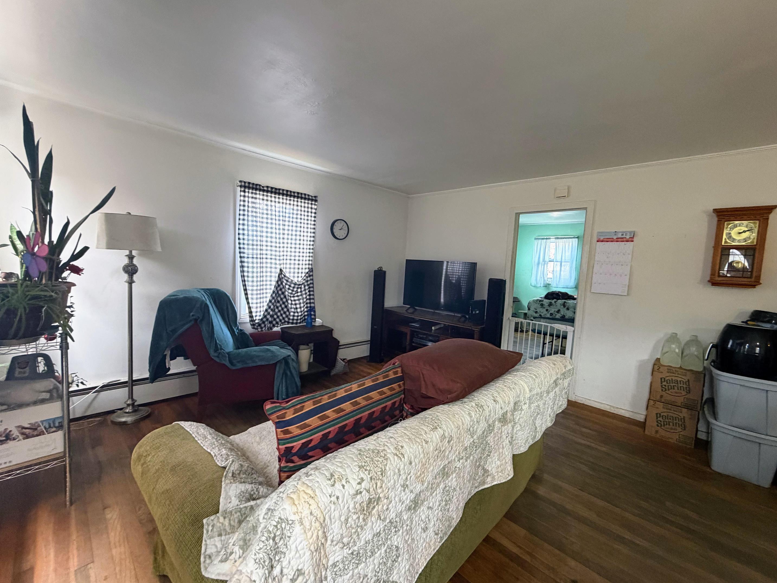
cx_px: 408
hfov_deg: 98.1
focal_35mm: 15
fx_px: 337
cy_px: 294
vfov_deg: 81.7
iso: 400
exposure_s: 1/60
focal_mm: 2.22
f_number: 2.2
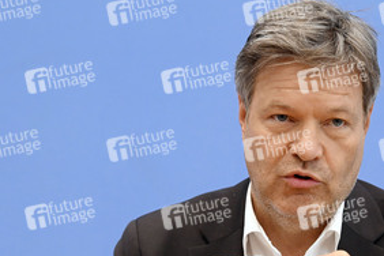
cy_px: 180
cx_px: 296
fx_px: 1707
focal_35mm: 160
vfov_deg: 8.6
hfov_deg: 12.8
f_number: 5
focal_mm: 100
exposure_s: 1/500
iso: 3200
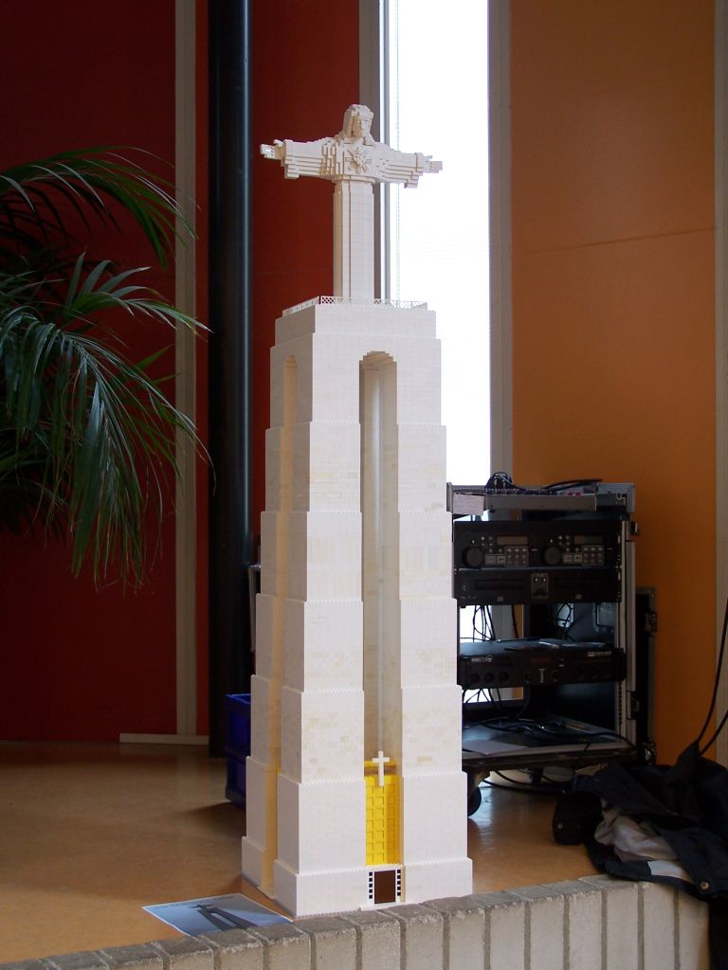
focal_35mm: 51
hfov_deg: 28.6
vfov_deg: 37.5
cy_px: 485
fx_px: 1430
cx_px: 364
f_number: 3
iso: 80
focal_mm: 8.5
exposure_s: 1/15
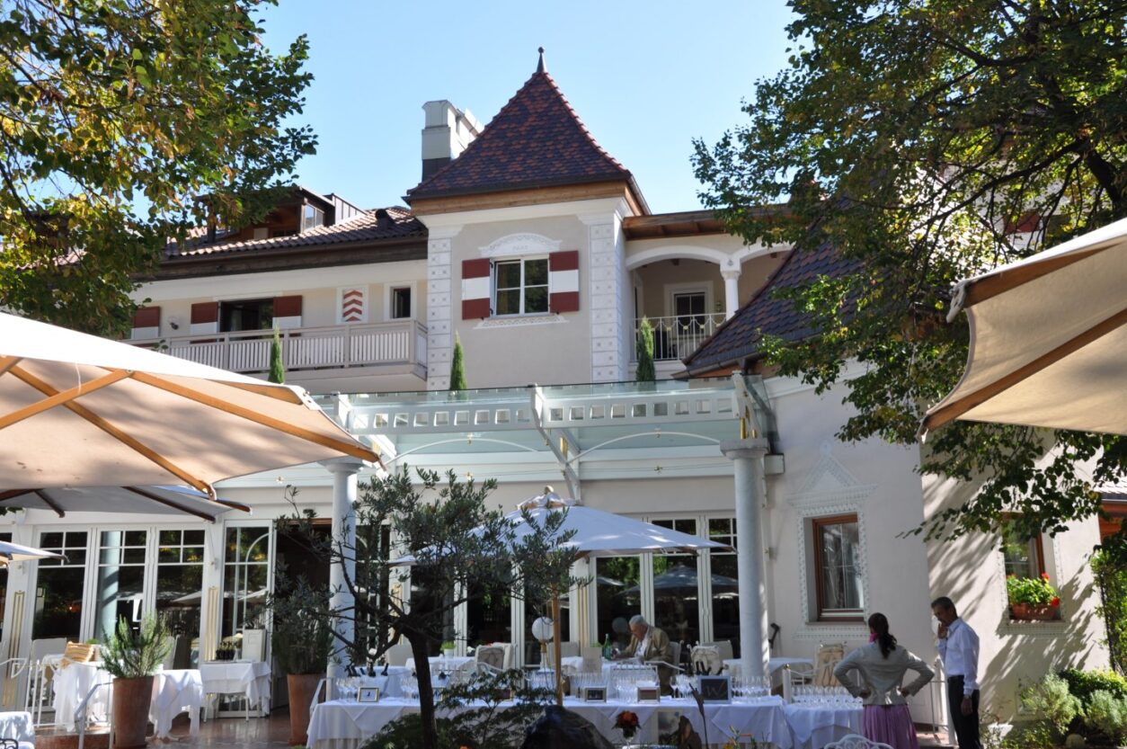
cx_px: 564
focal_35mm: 38
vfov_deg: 35.4
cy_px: 374
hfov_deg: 51.3
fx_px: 1173
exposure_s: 1/200
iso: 200
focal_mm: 25
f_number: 7.1
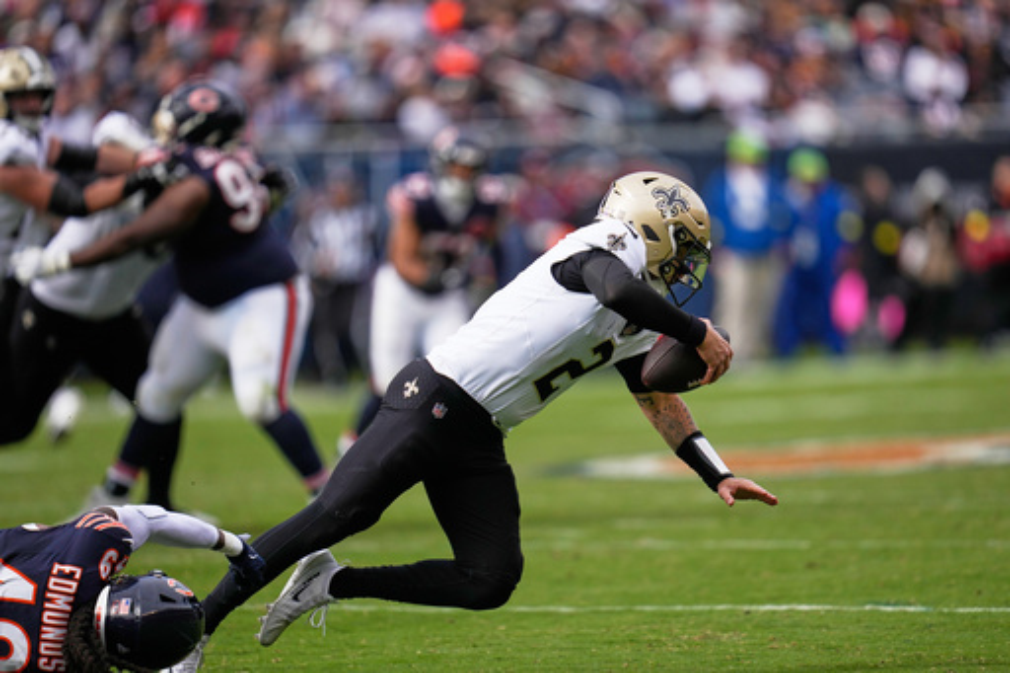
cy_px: 336
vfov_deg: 3.4
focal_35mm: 400
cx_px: 505
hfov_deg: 5.2
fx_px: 11218
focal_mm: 400
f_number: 2.8
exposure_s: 1/5000
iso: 400
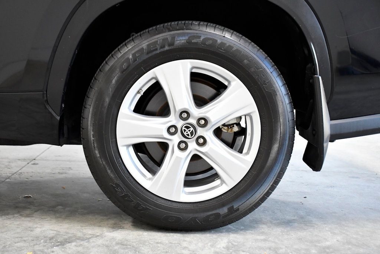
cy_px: 127
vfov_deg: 28.1
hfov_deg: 41.1
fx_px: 507
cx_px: 190
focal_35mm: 48
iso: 2500
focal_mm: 32
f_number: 4
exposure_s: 1/320
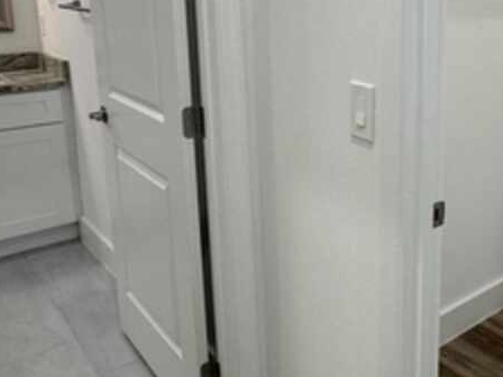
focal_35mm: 40
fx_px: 581
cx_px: 420
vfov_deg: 35.3
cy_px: 101
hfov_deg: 44.0
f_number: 2.2
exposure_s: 1/120
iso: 160
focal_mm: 2.22
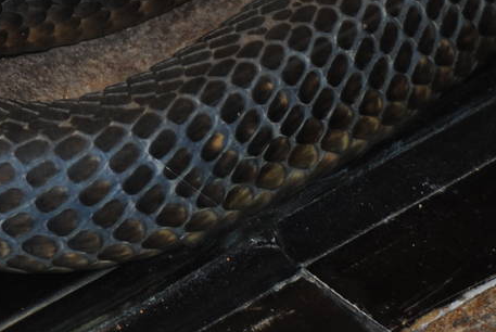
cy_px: -58
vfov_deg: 4.8
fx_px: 3983
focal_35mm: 289
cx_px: -86
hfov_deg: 7.1
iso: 200
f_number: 4.2
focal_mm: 55
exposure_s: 1/60
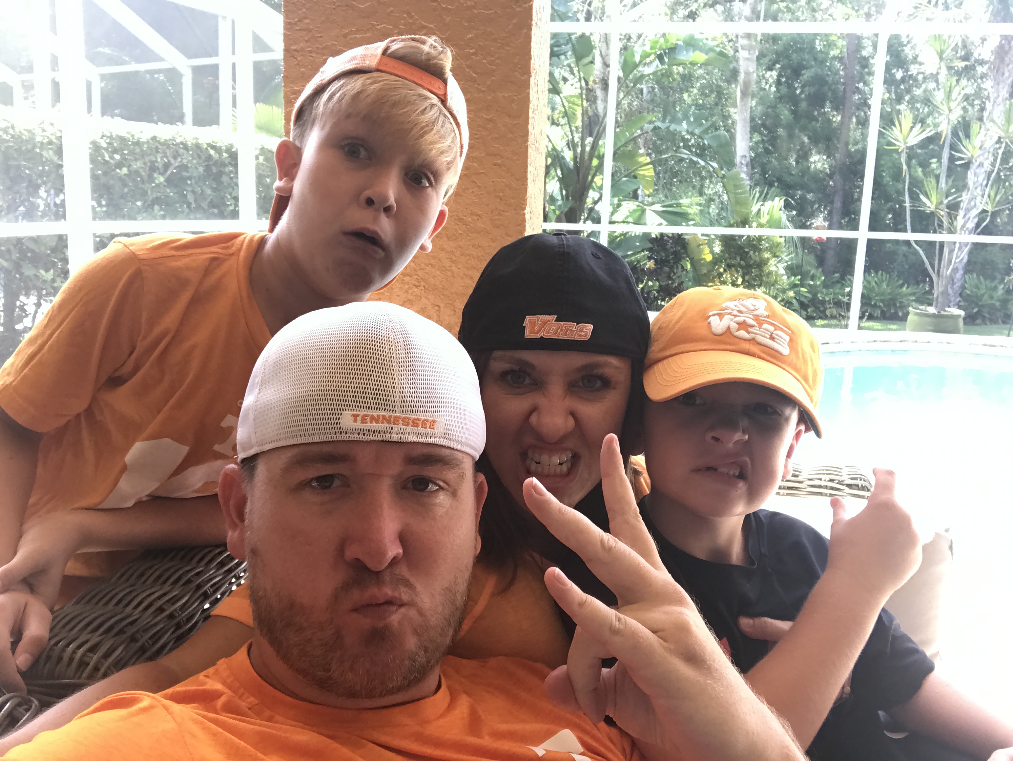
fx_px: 937
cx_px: 506
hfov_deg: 56.8
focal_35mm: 32
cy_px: 380
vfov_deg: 44.2
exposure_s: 1/40
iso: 25
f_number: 2.2
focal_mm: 2.87
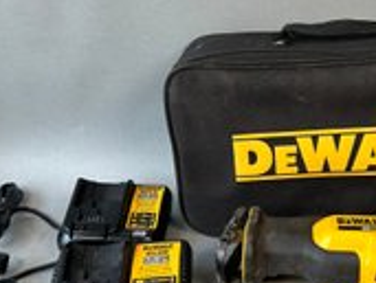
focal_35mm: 48
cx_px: 250
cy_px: 139
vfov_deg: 30.4
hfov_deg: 39.1
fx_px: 522
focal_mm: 6.86
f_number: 1.78
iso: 64
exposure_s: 1/120
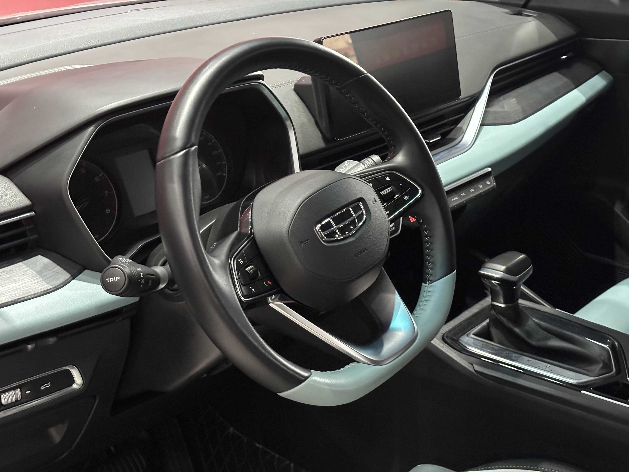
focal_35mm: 52
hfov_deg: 36.8
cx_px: 314
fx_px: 945
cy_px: 236
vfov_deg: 28.0
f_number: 1.6
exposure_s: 1/20
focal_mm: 5.96
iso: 400
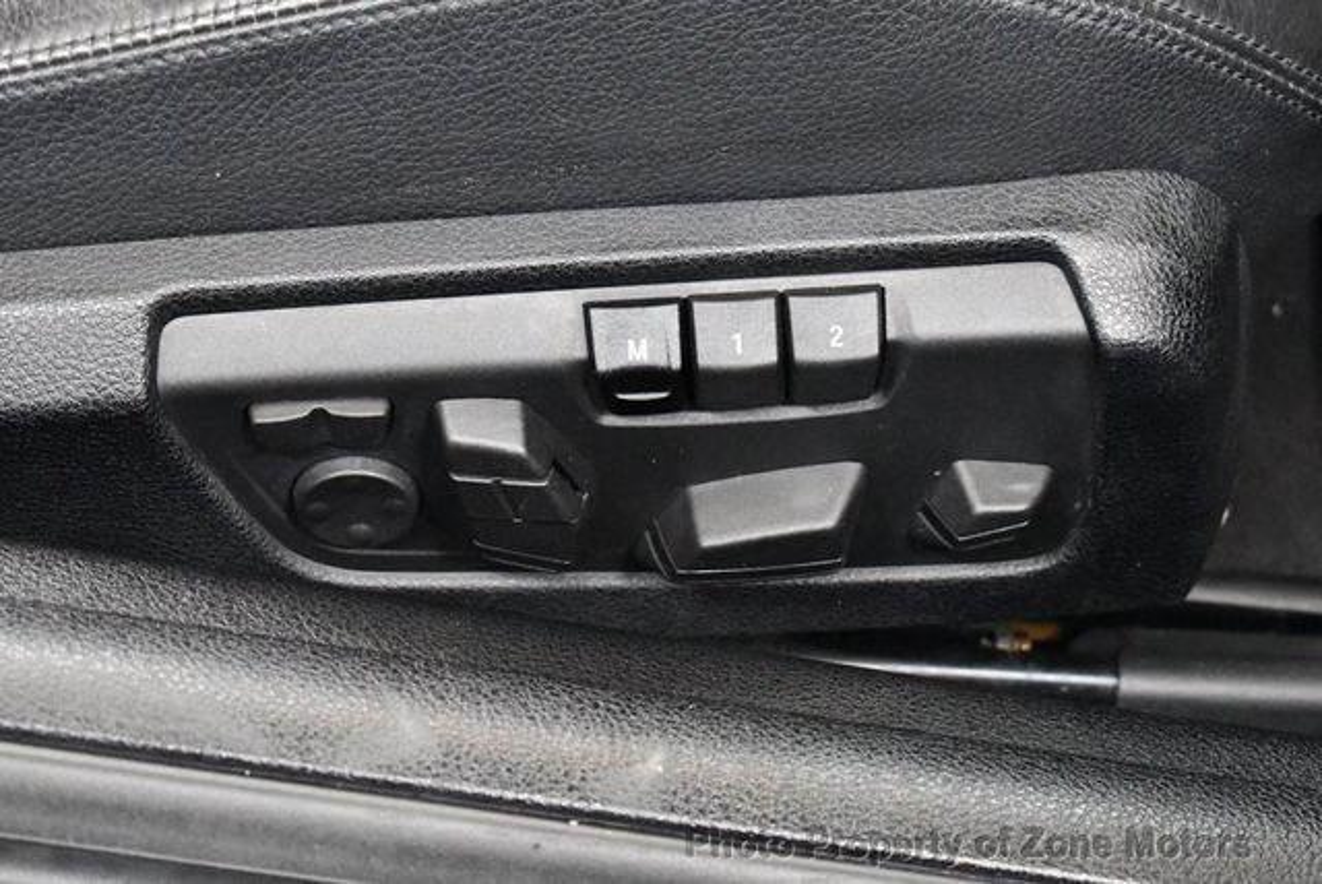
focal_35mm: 110
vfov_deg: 12.5
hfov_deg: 18.6
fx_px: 4043
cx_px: 661
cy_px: 442
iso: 9000
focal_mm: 55
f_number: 5.6
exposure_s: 1/60
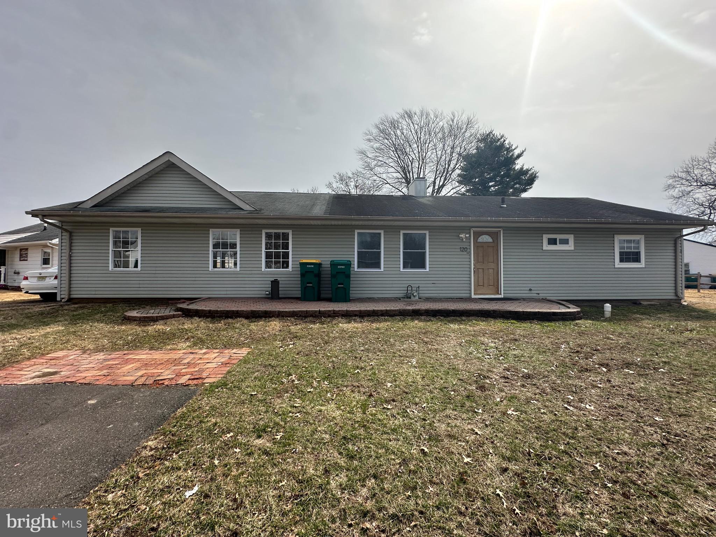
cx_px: 358
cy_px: 268
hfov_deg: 102.1
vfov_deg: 85.7
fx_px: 290
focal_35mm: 14
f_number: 2.2
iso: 40
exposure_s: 1/1742
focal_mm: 2.22
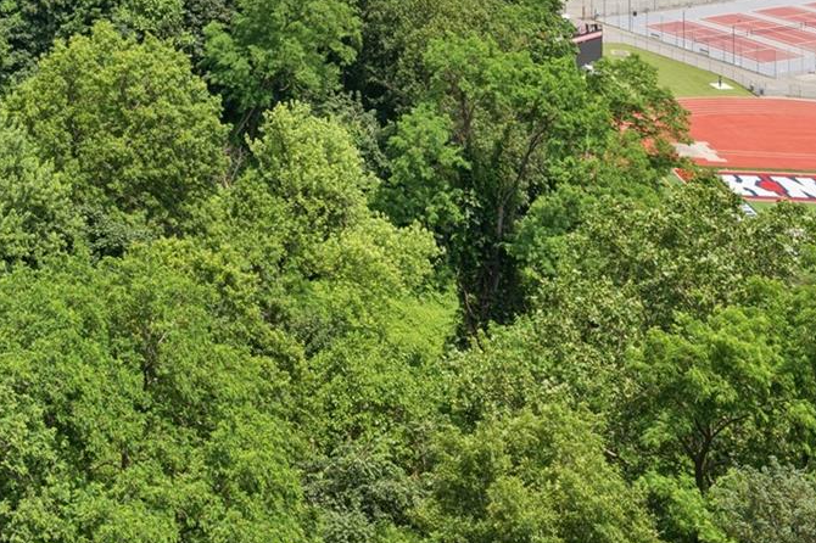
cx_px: -43
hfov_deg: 32.6
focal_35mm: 55
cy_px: -250
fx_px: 1246
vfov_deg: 21.1
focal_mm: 18
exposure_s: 1/125
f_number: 11
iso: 200
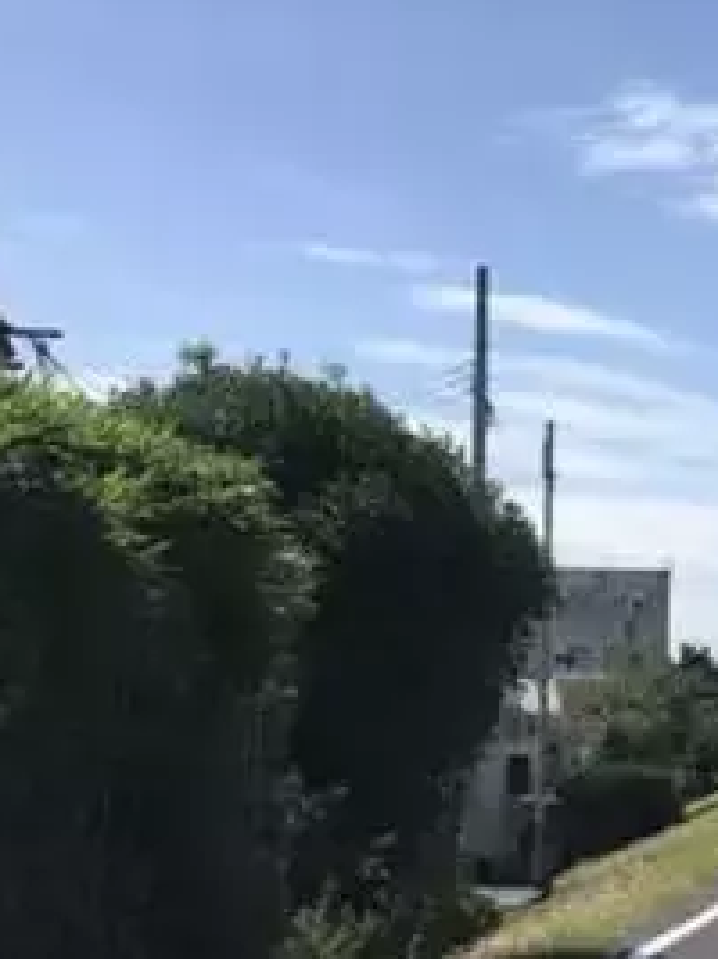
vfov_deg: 23.2
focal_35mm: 84
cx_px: 786
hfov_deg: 17.0
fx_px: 2325
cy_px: 607
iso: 20
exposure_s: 1/3300
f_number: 1.8
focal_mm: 3.99
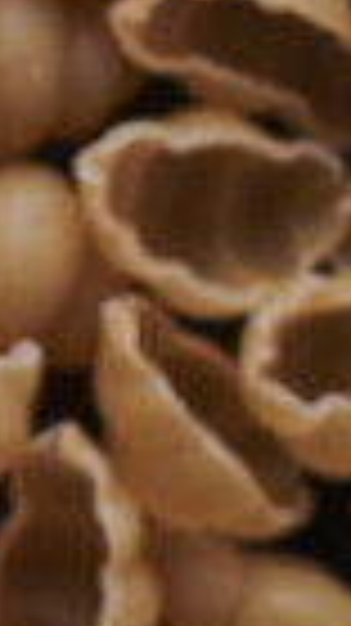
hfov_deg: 3.7
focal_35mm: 301
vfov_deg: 7.1
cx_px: -1341
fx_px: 4989
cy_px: -122
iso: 160
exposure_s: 1/100
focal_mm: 50
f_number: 8
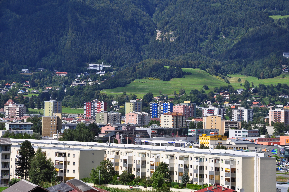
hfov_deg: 13.1
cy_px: 96
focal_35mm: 158
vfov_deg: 8.7
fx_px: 1263
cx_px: 144
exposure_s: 1/320
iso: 200
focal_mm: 105
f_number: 10
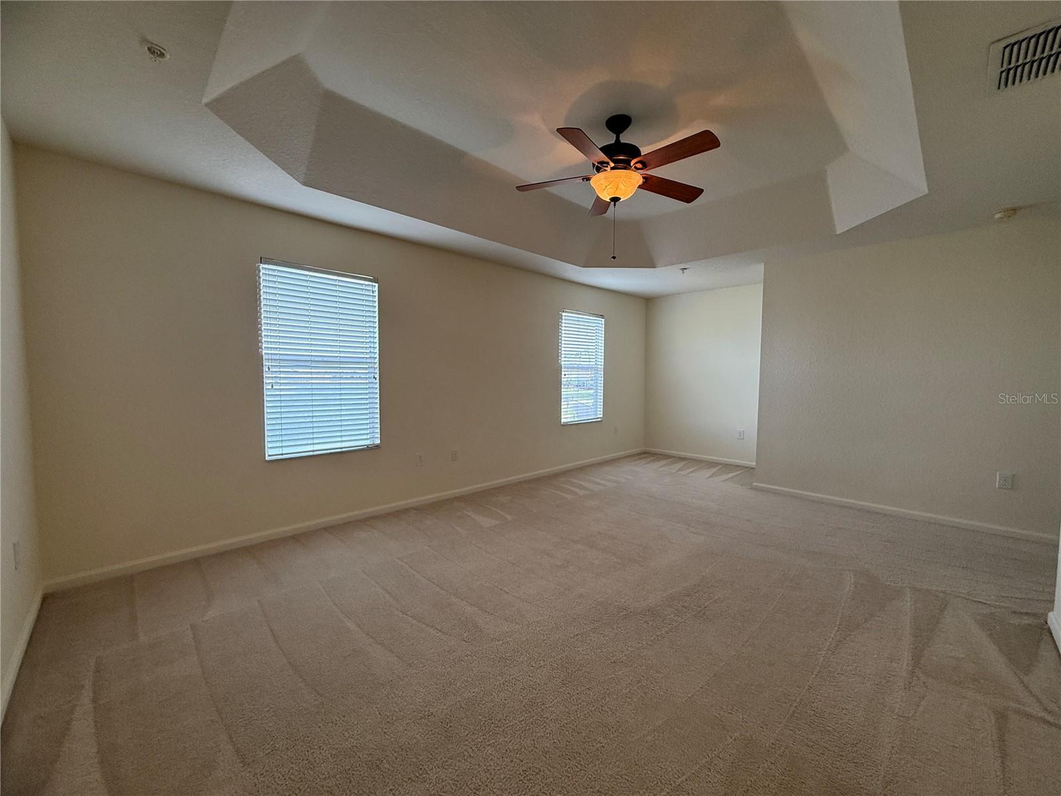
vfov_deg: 85.7
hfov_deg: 102.1
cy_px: 398
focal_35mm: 14
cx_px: 530
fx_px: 429
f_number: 2.2
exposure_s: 1/120
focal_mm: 2.22
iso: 160
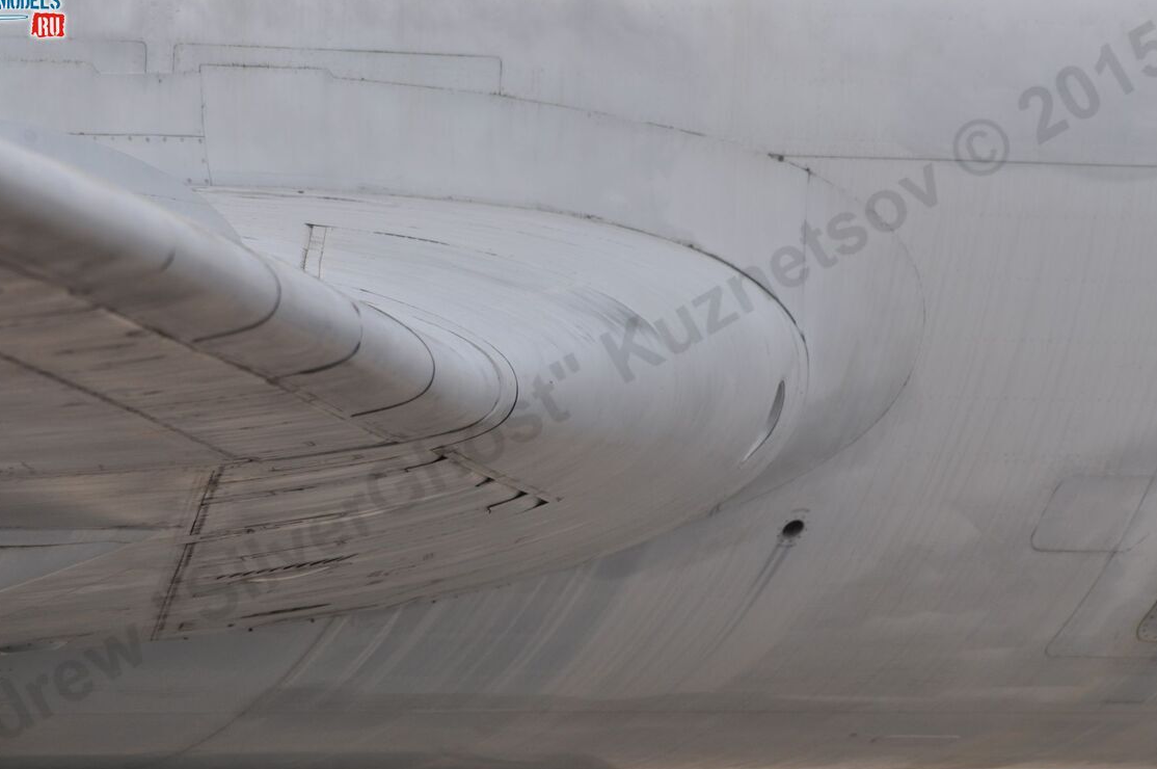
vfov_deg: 3.8
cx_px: 541
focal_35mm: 362
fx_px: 11621
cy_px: 403
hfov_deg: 5.7
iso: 200
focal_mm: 210
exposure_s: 1/400
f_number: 8
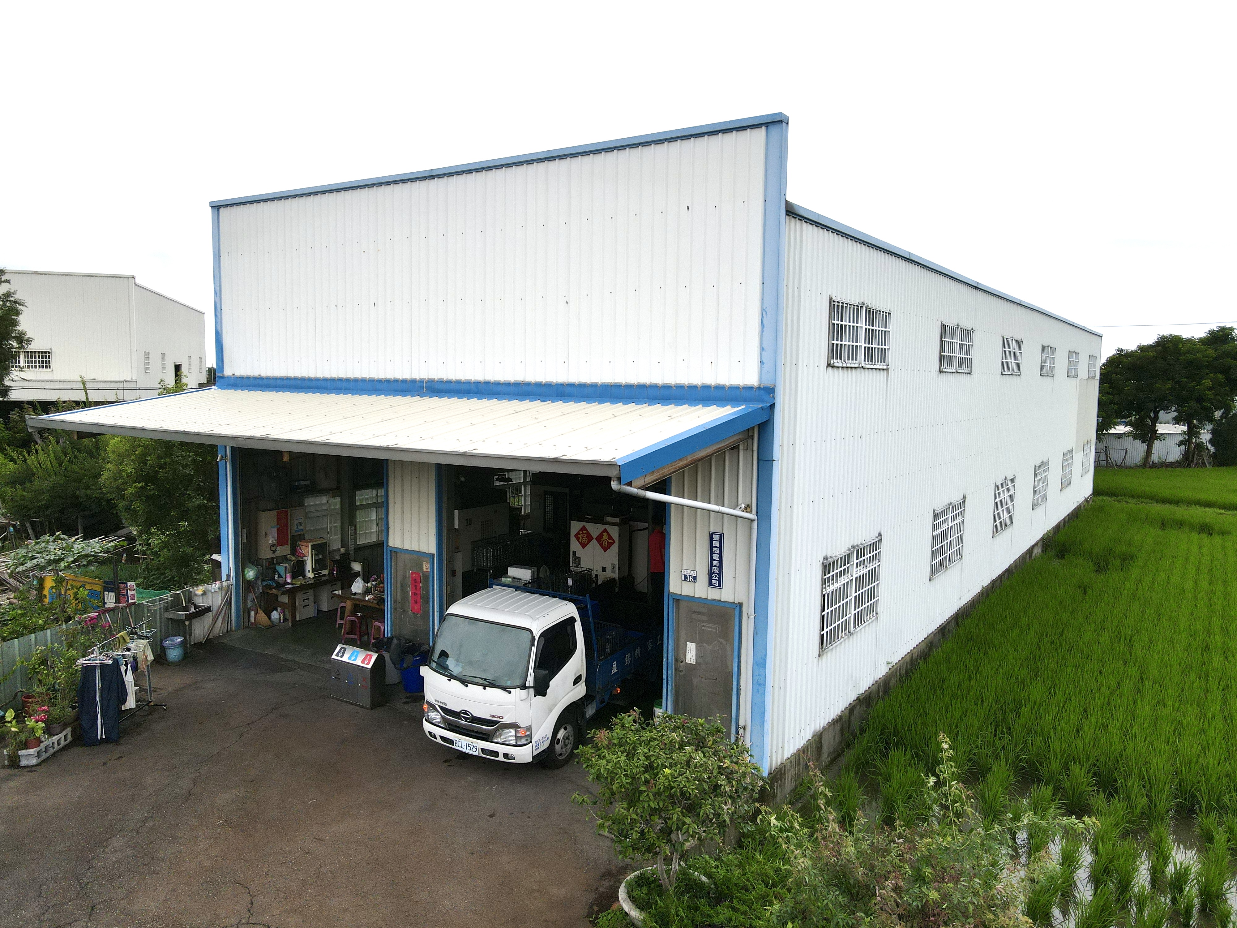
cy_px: 464
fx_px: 858
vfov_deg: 56.8
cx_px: 618
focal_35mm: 24
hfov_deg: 71.6
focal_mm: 4.5
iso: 100
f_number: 2.8
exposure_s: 1/1000
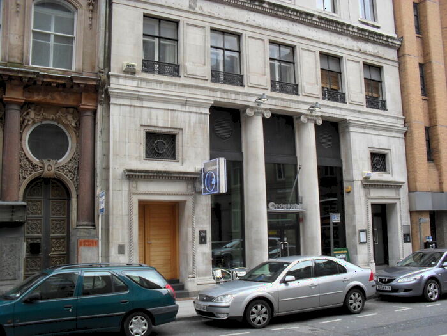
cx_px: 224
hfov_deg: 52.6
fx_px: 452
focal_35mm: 35
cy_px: 168
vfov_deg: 40.7
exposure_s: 1/180
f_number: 3.2
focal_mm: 6.3
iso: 100
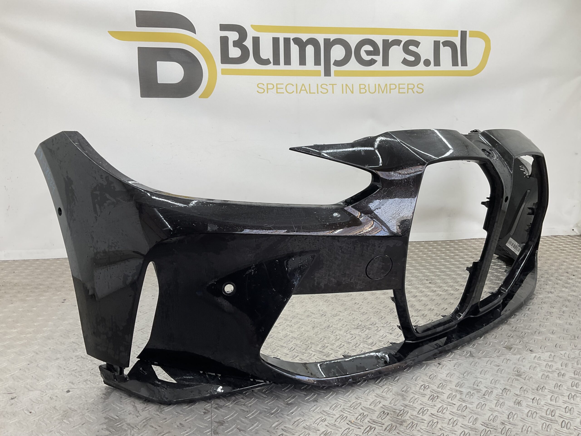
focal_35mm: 29
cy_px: 218
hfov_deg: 61.7
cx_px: 290
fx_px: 487
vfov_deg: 48.2
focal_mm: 3
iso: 20
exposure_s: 1/120
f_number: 1.8
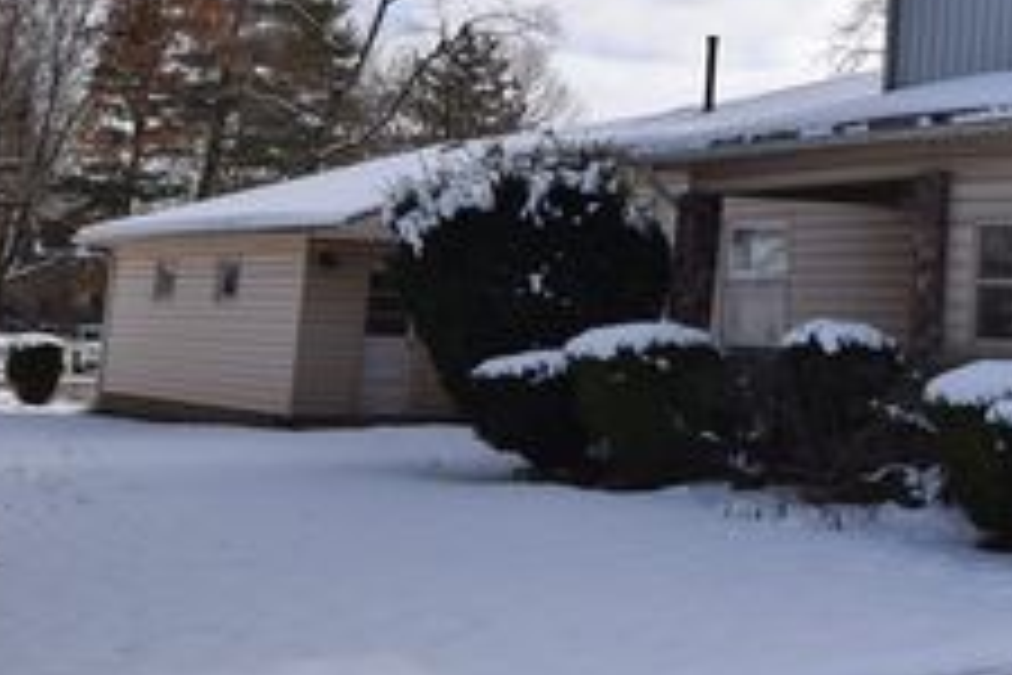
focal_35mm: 60
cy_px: 104
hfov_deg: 30.5
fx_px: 1687
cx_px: 1057
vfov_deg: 22.2
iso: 200
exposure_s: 1/500
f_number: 11
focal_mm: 18
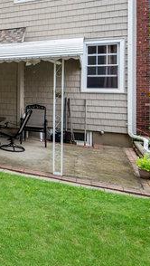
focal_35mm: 37
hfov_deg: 21.7
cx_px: -115
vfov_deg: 52.4
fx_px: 261
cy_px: 78
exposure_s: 1/200
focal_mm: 16
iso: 320
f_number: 9
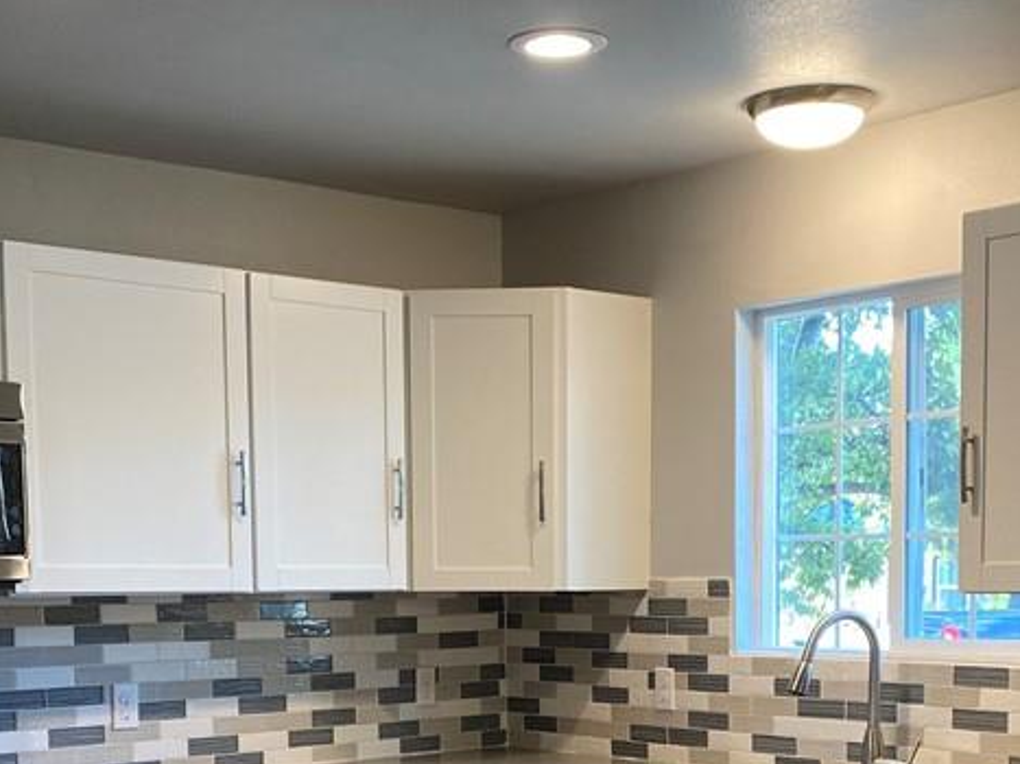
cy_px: 751
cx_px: 539
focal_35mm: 57
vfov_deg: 24.6
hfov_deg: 33.8
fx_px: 1679
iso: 125
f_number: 1.8
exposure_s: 1/60
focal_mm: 4.25
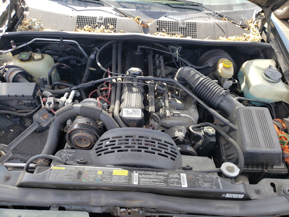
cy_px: 108
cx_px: 144
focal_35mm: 26
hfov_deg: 67.3
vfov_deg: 53.1
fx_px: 217
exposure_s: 1/357
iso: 50
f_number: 1.5
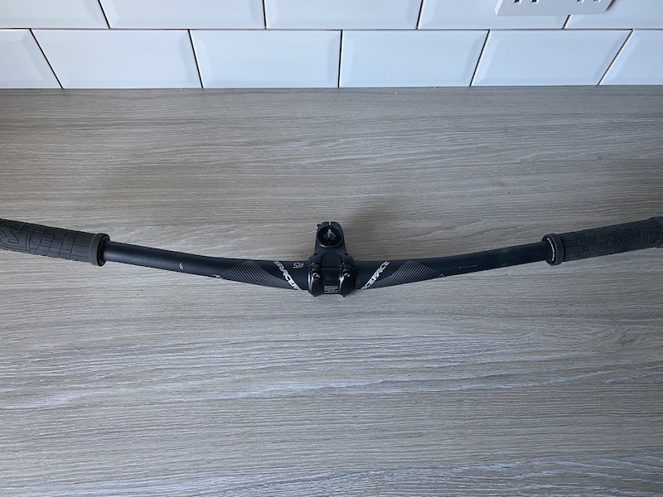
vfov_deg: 53.1
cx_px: 332
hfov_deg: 67.3
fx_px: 498
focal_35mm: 26
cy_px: 248
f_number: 1.8
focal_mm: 4.25
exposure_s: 1/60
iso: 200
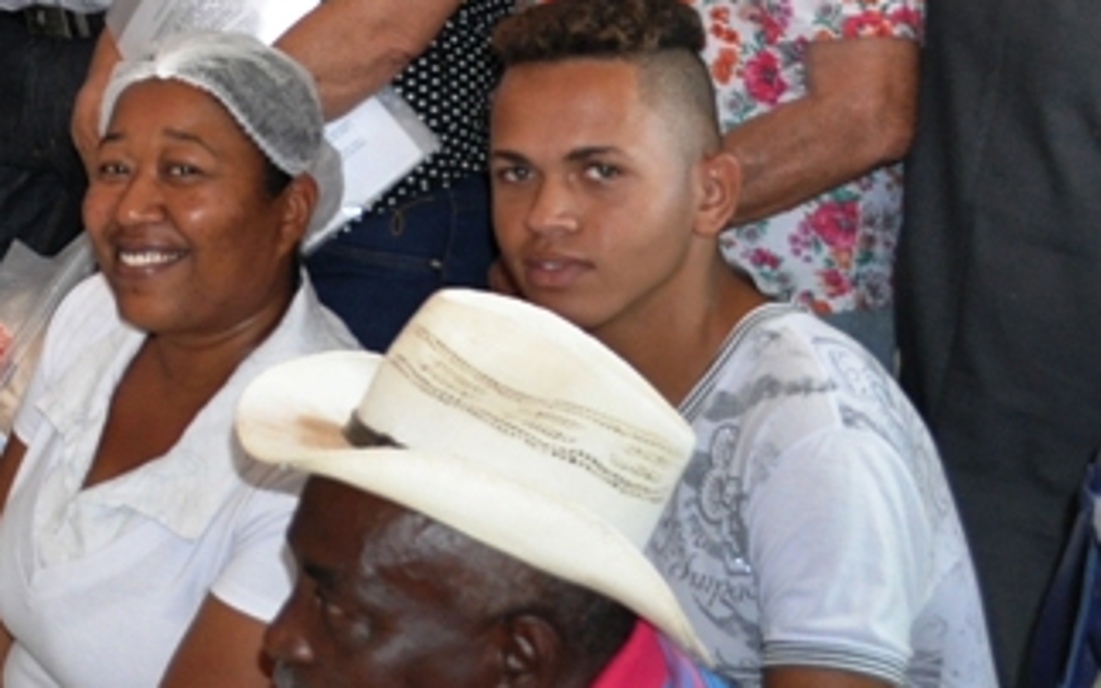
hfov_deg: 21.9
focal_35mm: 87
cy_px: -92
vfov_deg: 14.6
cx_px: -256
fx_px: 2611
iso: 800
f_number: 3.5
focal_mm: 18
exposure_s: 1/60
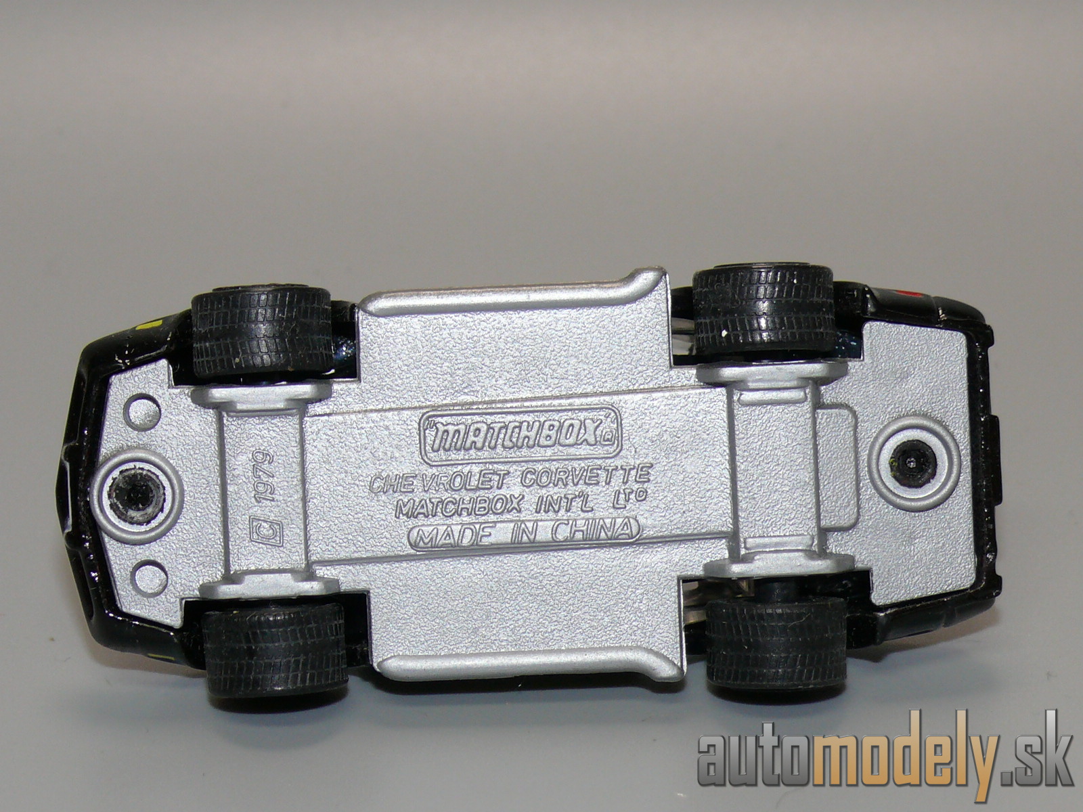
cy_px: 406
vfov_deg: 13.2
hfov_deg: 17.6
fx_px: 3504
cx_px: 542
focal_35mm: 112
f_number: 4
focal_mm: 14.2
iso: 100
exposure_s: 1/30
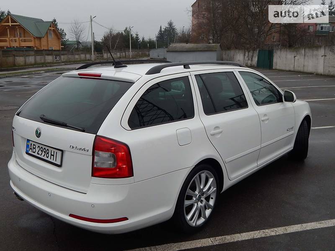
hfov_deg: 52.6
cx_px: 168
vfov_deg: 40.7
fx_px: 339
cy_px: 126
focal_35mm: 35
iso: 125
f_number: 3.3
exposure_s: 1/400
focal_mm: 6.1
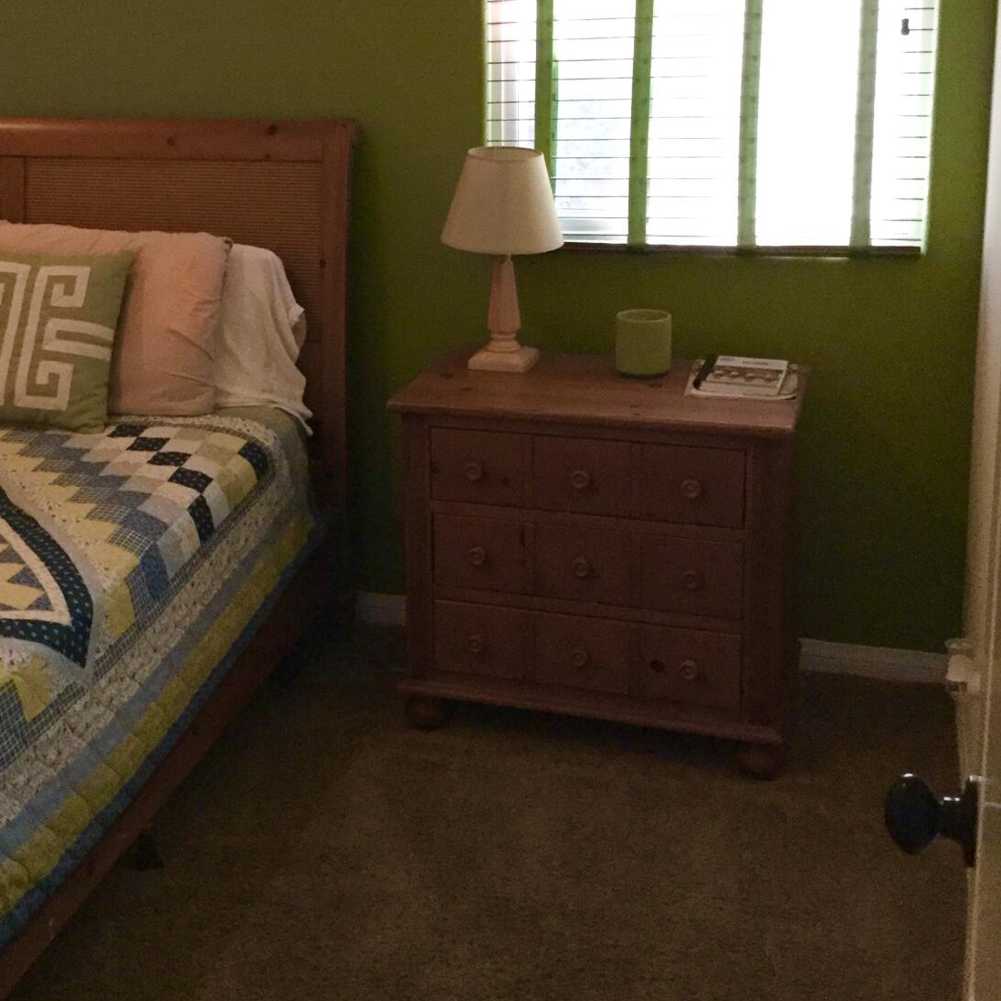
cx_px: 321
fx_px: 1636
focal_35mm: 50
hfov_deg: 33.7
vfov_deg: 33.7
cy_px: 327
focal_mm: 3.3
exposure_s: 1/30
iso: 200
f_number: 2.4
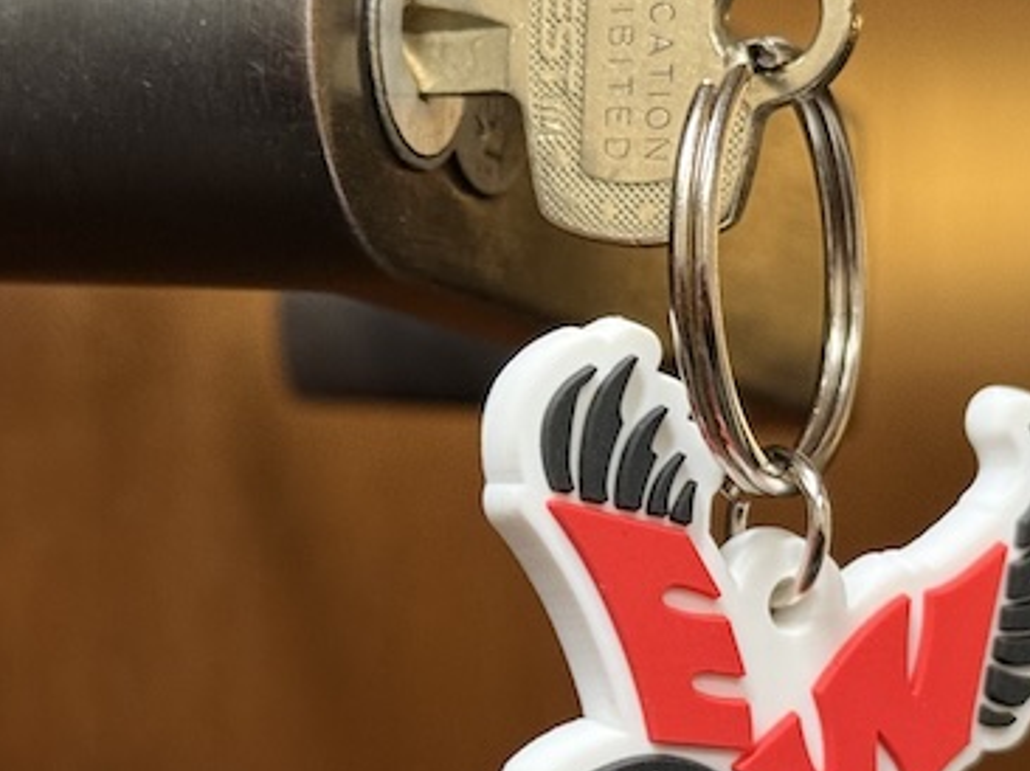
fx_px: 3122
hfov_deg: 18.7
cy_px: 436
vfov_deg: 14.1
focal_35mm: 105
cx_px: 597
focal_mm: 6.76
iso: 200
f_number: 1.78
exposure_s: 1/40
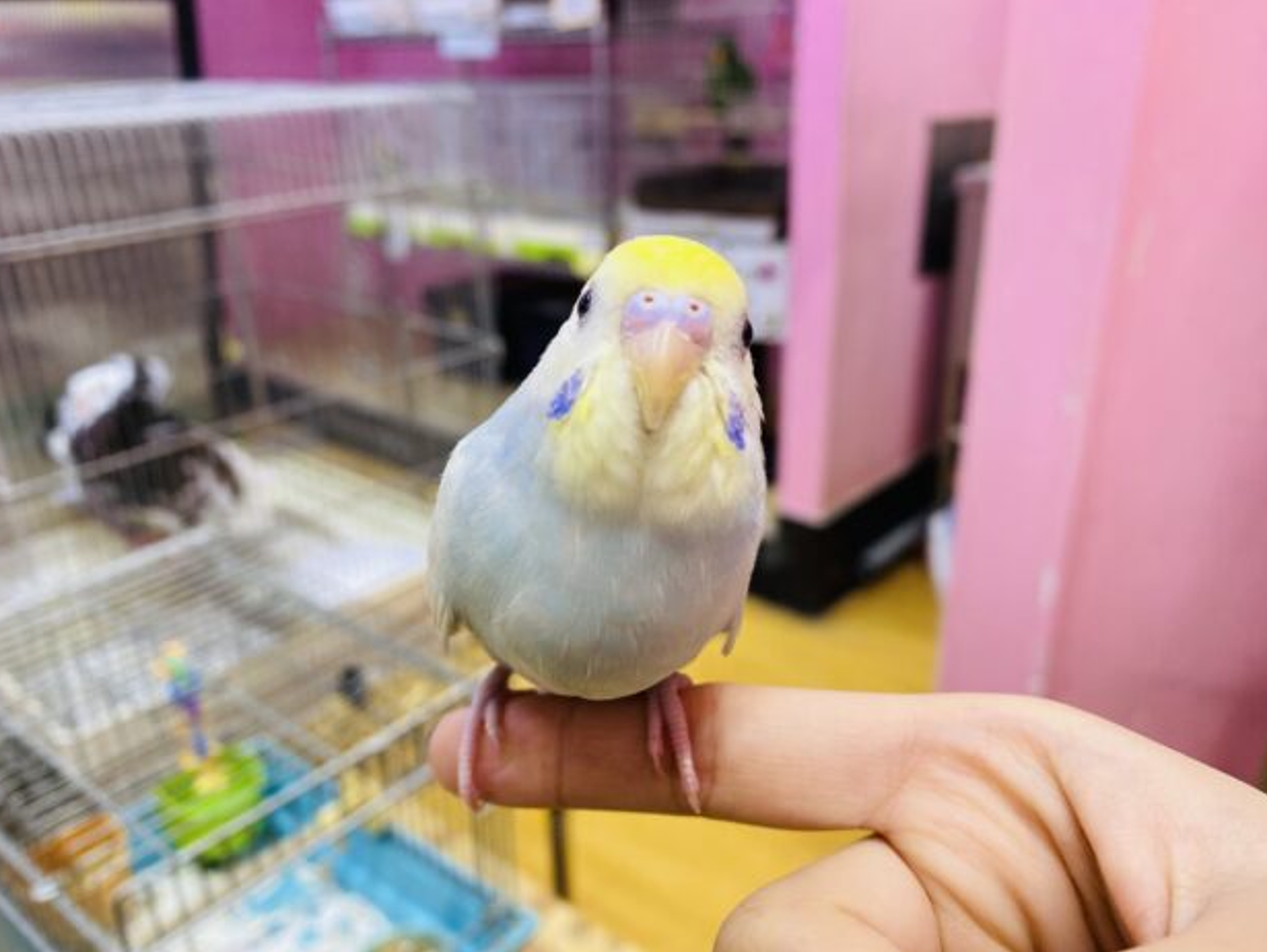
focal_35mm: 26
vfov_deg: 53.1
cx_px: 637
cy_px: 492
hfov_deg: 67.3
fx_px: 952
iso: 125
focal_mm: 4.25
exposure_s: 1/100
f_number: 1.8
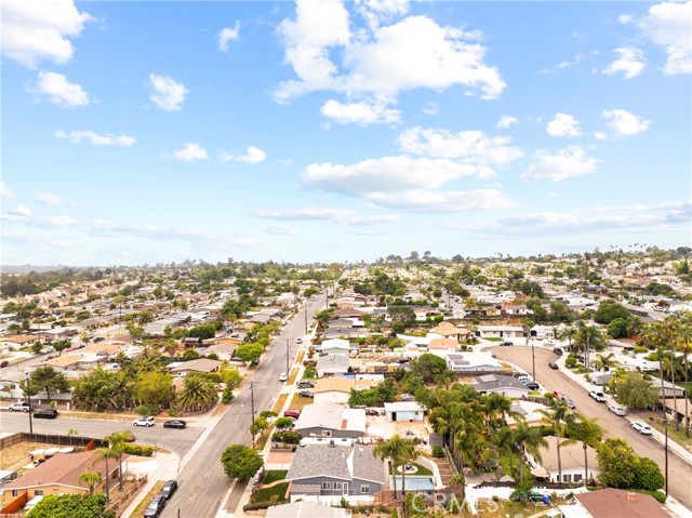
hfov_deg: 71.6
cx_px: 346
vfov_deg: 56.8
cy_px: 259
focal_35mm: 24
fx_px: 479
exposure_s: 1/1250
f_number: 4
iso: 100
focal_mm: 12.29
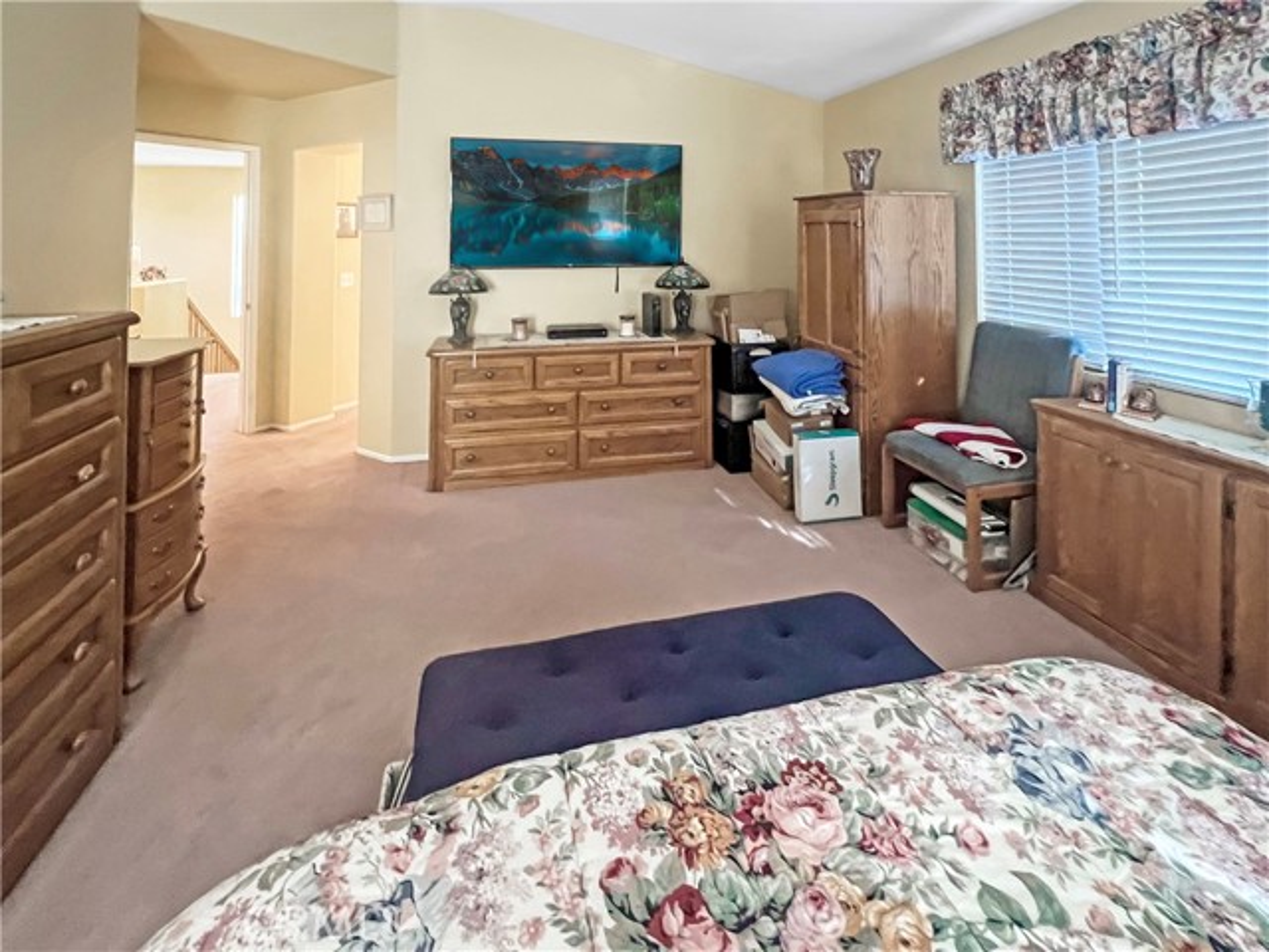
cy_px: 476
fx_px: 477
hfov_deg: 106.2
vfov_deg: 89.9
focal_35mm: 13
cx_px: 634
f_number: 1.8
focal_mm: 1.57
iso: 800
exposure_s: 1/40
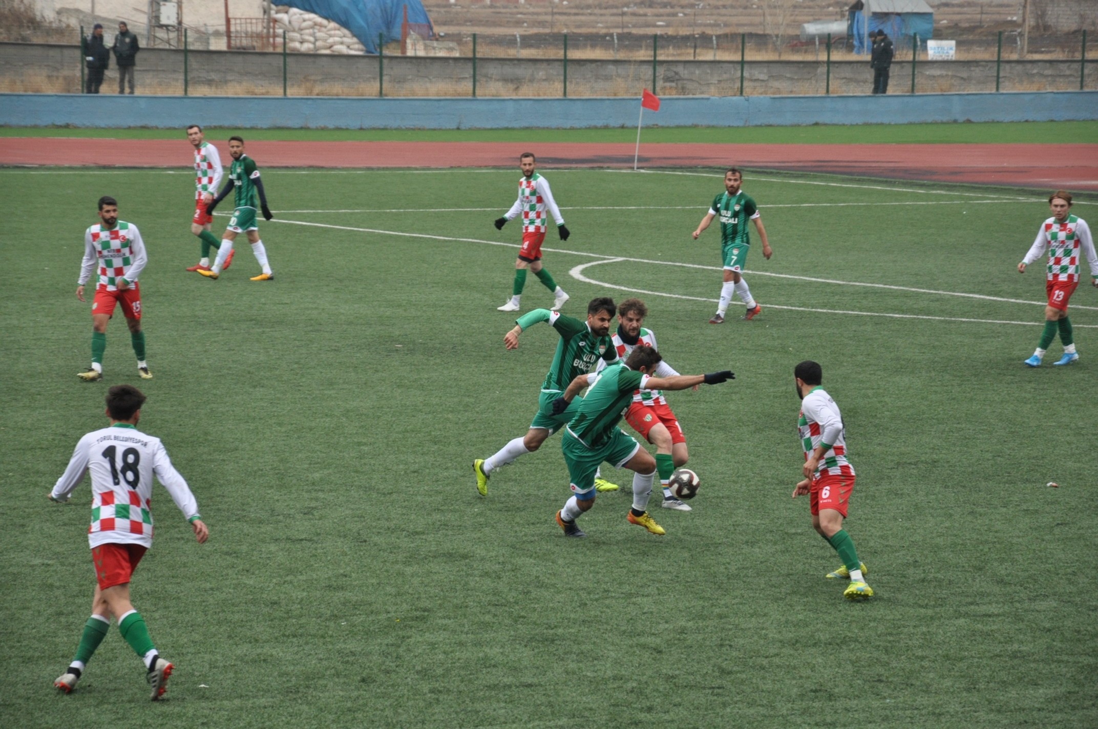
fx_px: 4798
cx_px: 549
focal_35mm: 158
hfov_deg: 13.1
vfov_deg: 8.7
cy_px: 364
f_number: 6.3
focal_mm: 105
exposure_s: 1/640
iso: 800
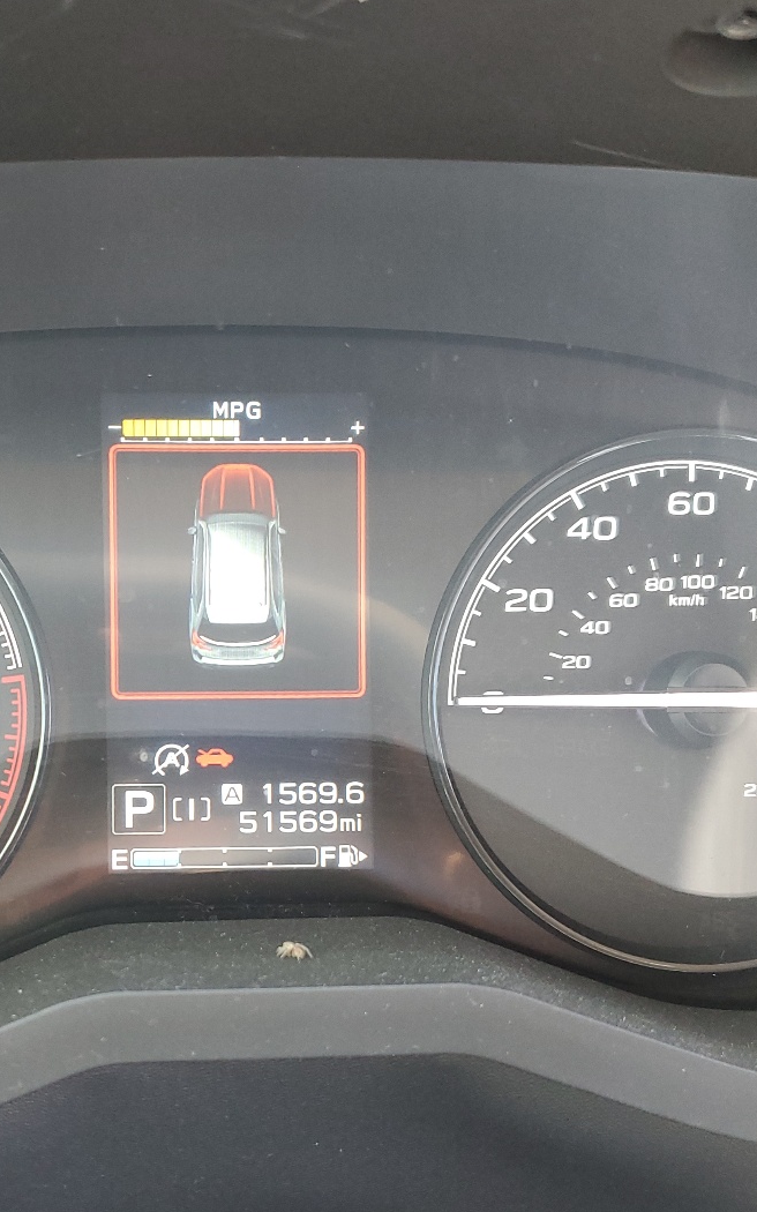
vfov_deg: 47.2
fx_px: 1387
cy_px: 654
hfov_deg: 29.9
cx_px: 165
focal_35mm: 42
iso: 130
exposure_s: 1/60.2
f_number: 1.5
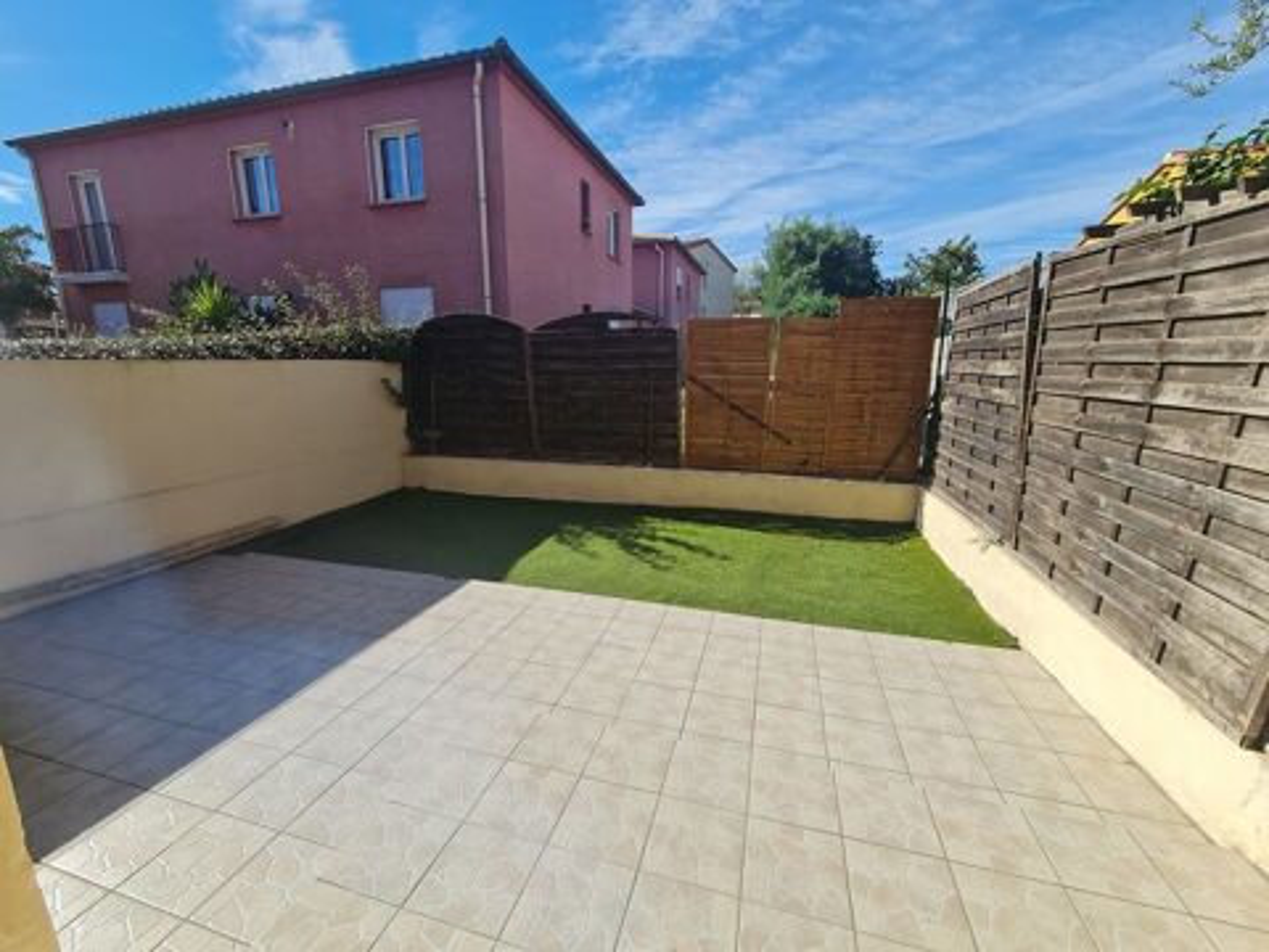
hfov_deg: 106.2
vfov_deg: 89.9
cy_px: 476
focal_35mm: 13
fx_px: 477
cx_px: 634
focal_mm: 2.2
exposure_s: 1/1472
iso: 50
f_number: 2.2
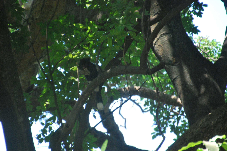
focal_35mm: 406
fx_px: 2560
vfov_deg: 3.4
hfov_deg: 5.1
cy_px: 76
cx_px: 113
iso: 1600
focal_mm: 270
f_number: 6.3
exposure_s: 1/500
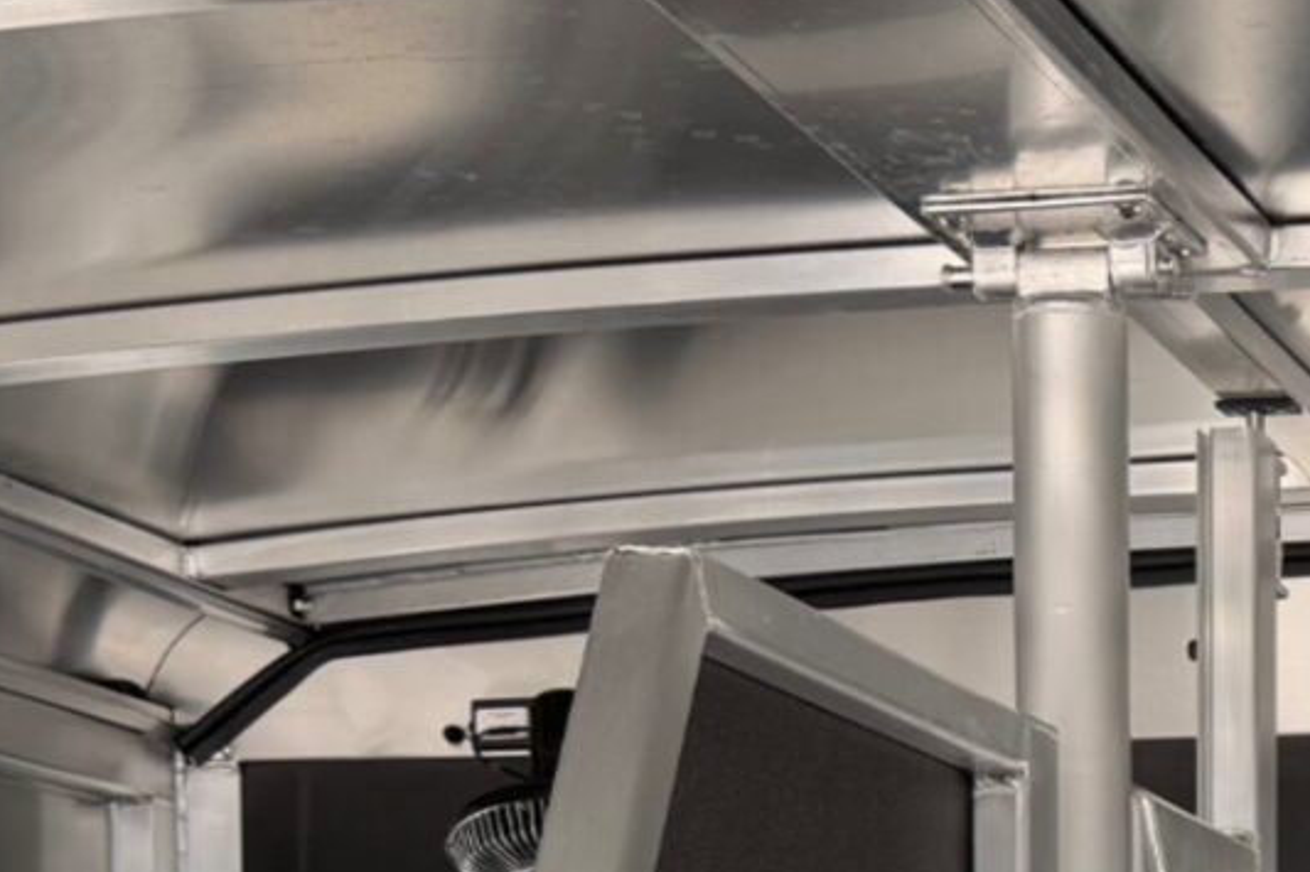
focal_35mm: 120
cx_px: 1428
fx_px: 4365
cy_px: 1361
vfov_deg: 10.9
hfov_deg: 16.6
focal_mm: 6.76
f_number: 1.78
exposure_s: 1/898
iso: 80
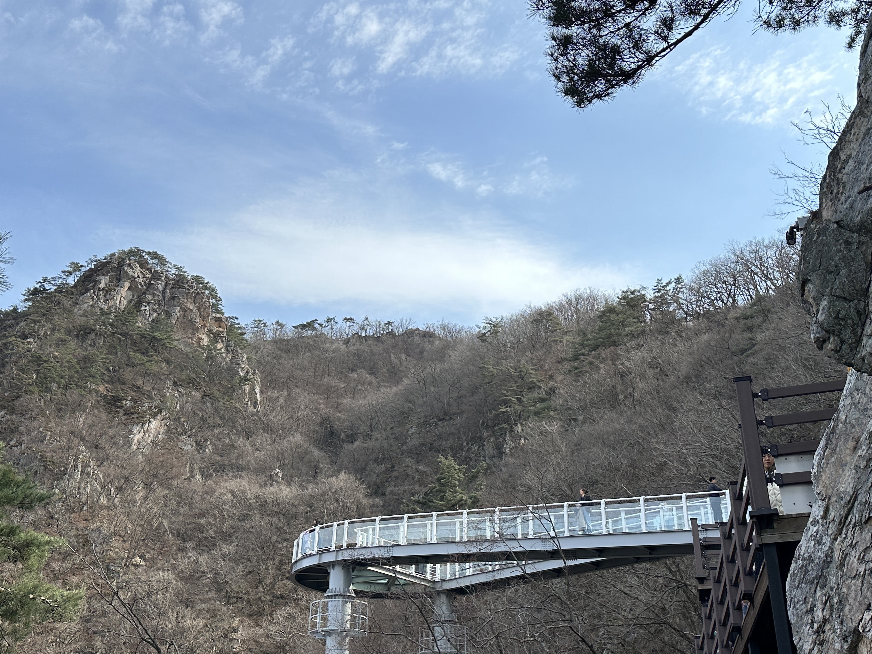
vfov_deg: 38.7
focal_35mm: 37
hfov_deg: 50.1
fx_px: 932
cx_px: 407
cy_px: 335
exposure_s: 1/3597
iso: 80
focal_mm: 6.86
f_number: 1.78
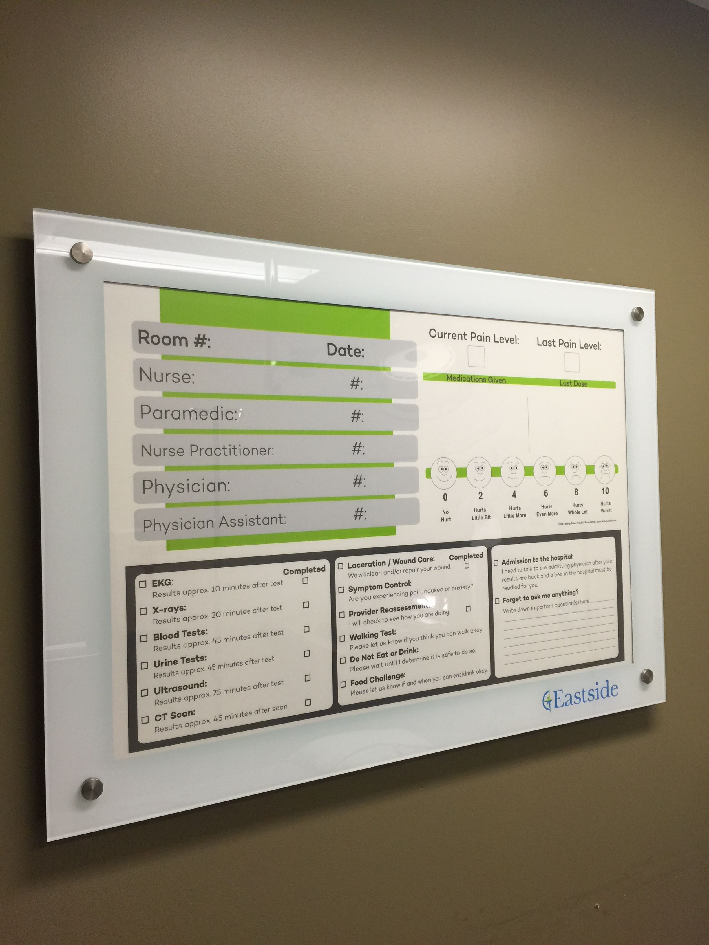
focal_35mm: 29
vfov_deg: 61.7
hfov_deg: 48.2
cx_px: 354
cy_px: 472
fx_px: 792
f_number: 2.2
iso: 32
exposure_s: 1/30
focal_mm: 4.15
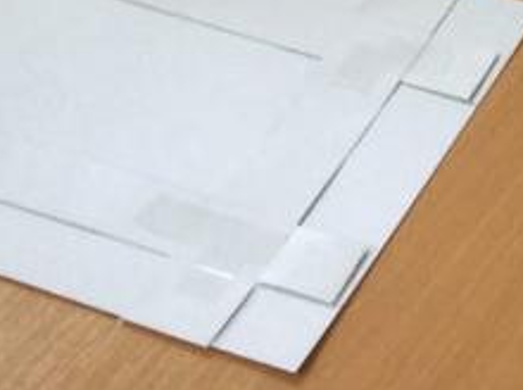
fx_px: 2940
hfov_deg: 10.0
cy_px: -698
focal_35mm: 195
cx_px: 659
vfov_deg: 7.0
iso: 64
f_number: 2.4
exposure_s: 1/100
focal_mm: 3.3
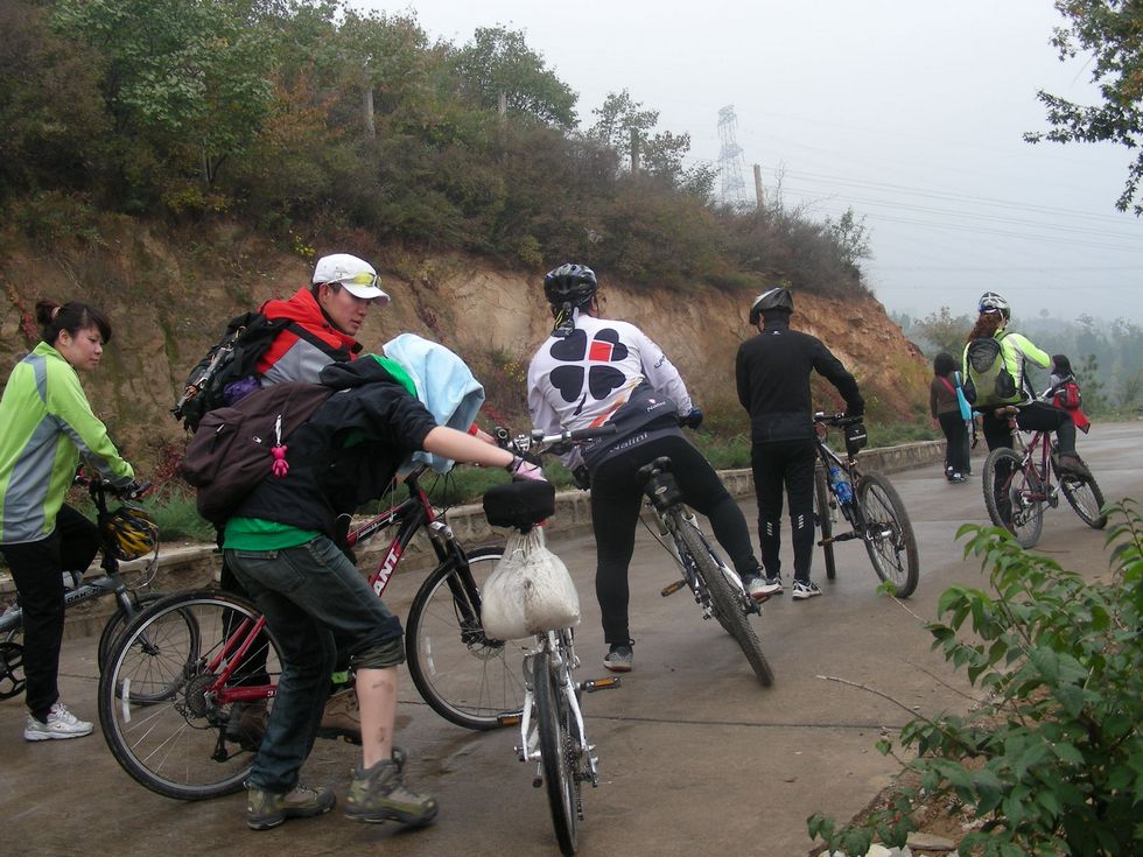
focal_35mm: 38
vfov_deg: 37.7
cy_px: 428
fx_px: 1255
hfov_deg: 49.0
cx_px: 572
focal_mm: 6.3
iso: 50
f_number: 4
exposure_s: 1/130
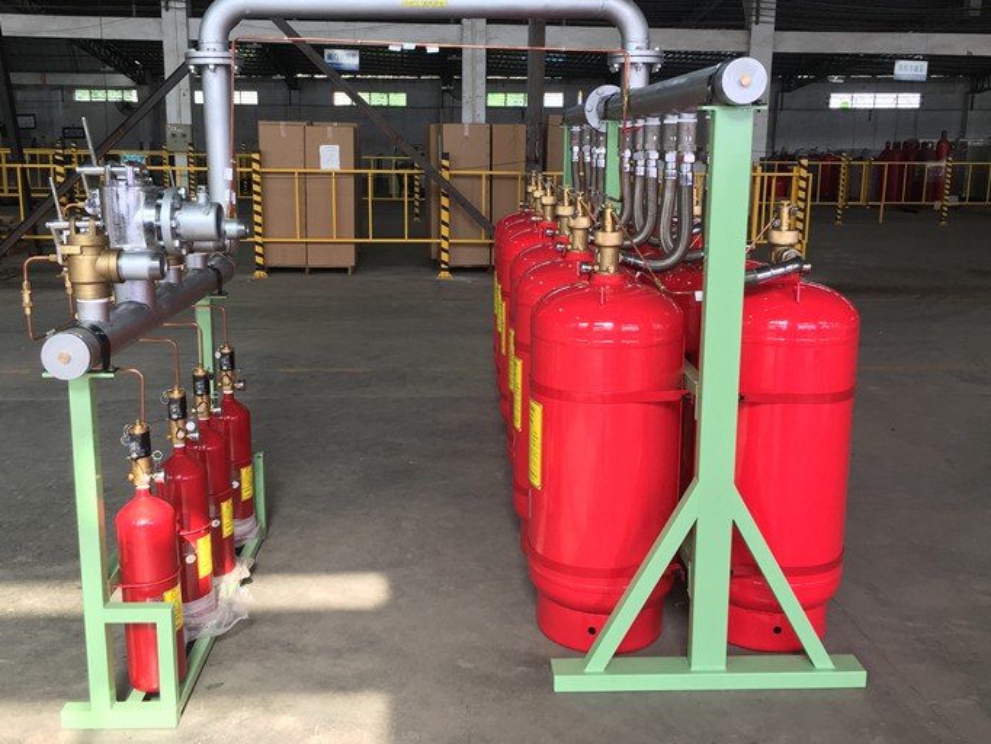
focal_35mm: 34
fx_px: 974
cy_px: 331
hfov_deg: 53.9
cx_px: 481
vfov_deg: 41.8
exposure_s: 1/100
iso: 40
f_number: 2.2
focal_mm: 4.15
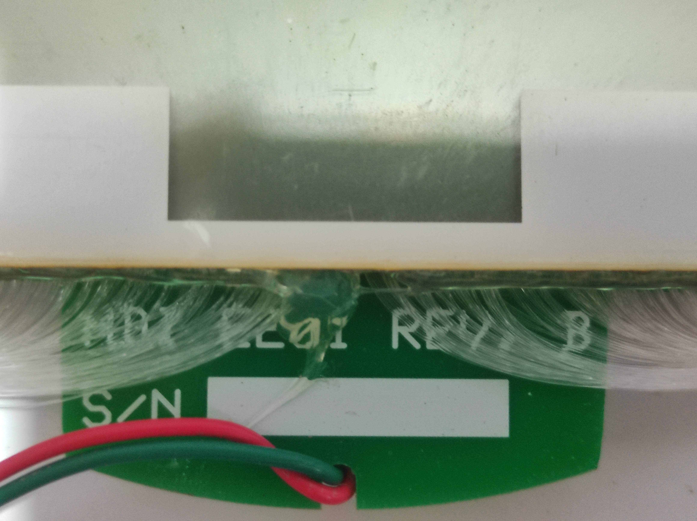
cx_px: 348
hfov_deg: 69.4
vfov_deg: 54.8
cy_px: 260
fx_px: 503
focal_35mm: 25
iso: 991
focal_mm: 5.43
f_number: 1.89
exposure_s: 1/20
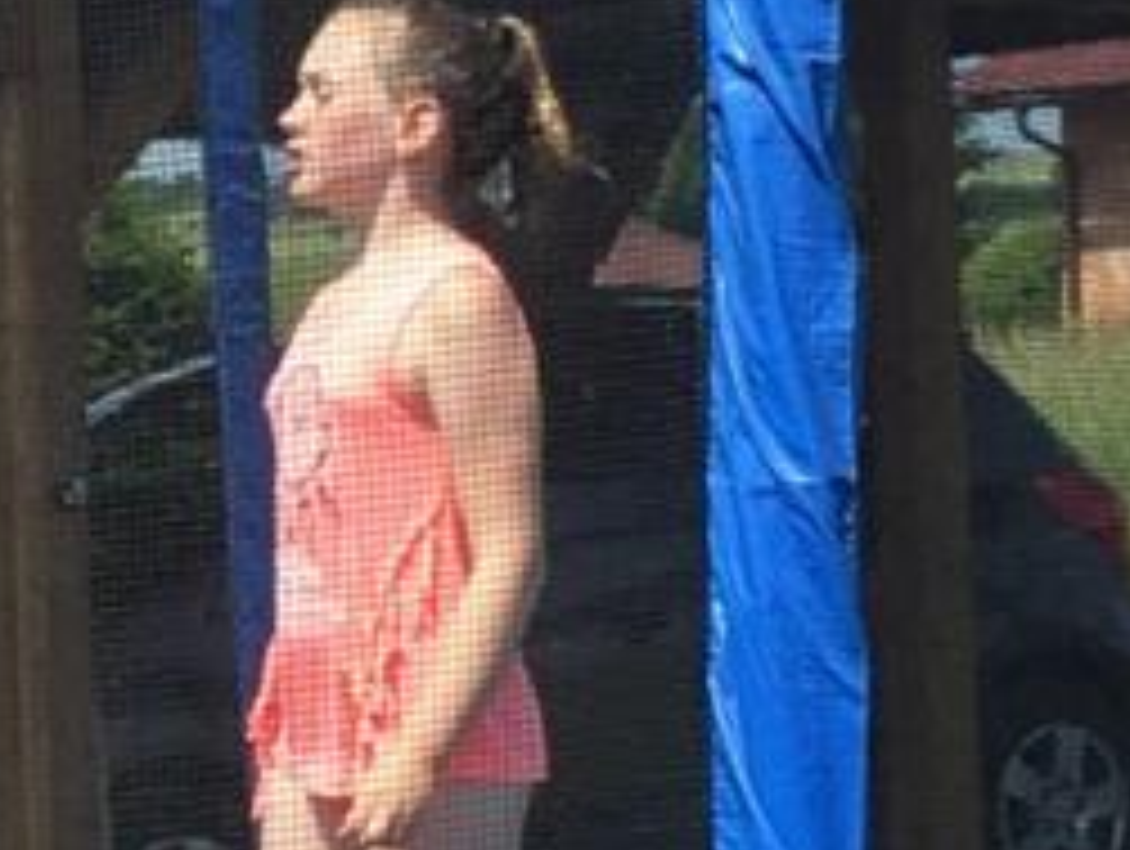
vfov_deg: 9.0
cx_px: -68
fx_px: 5394
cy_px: 423
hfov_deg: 11.8
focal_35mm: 165
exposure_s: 1/815
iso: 25
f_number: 2.4
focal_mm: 3.3
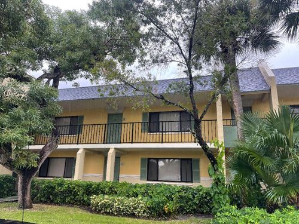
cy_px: 112
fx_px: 216
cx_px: 150
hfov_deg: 69.4
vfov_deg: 54.9
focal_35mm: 25
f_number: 1.6
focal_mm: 5.1
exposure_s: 1/121
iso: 50
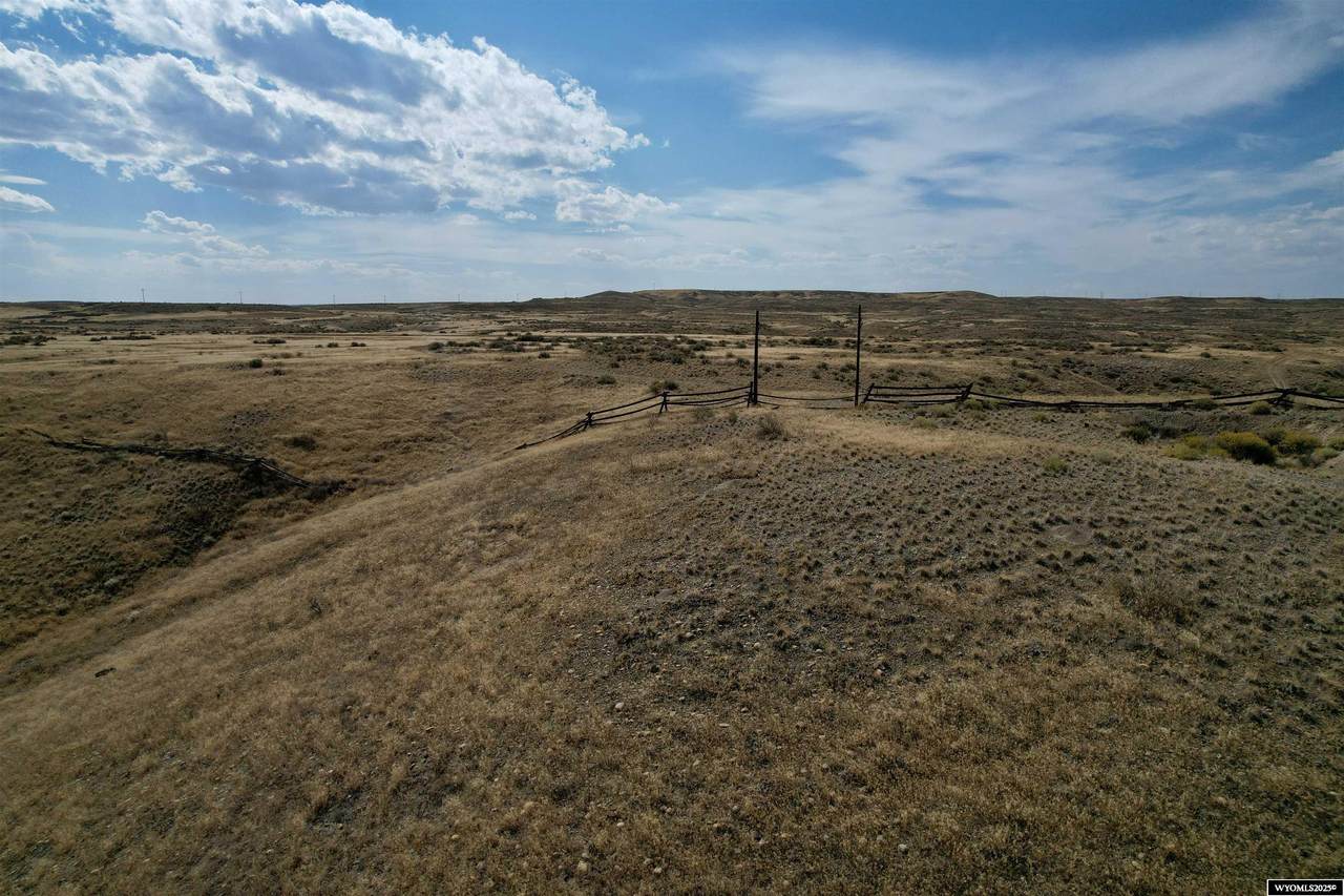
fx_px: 821
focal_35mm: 22
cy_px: 448
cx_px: 672
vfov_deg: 57.2
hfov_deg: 78.6
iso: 110
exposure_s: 1/8000
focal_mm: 8.38
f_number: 2.8
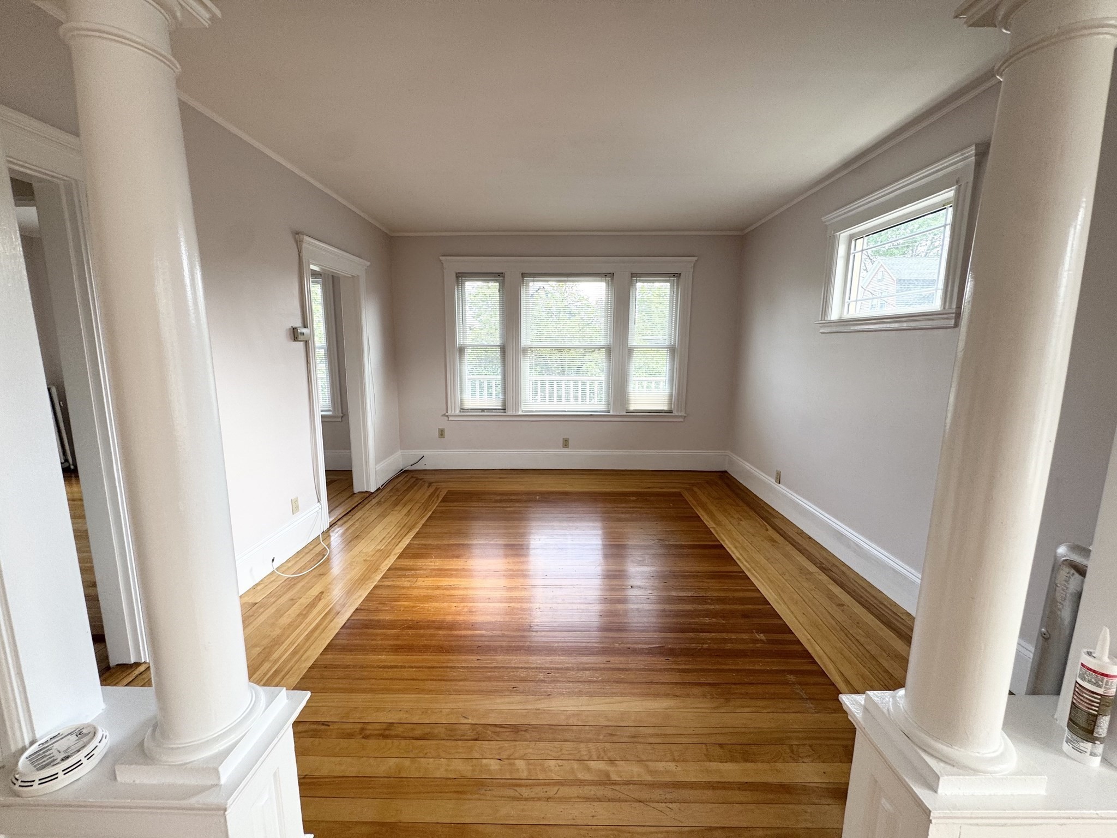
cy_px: 419
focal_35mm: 14
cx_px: 558
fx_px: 452
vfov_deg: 85.7
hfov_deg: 102.1
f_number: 2.2
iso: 64
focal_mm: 2.22
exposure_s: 1/99
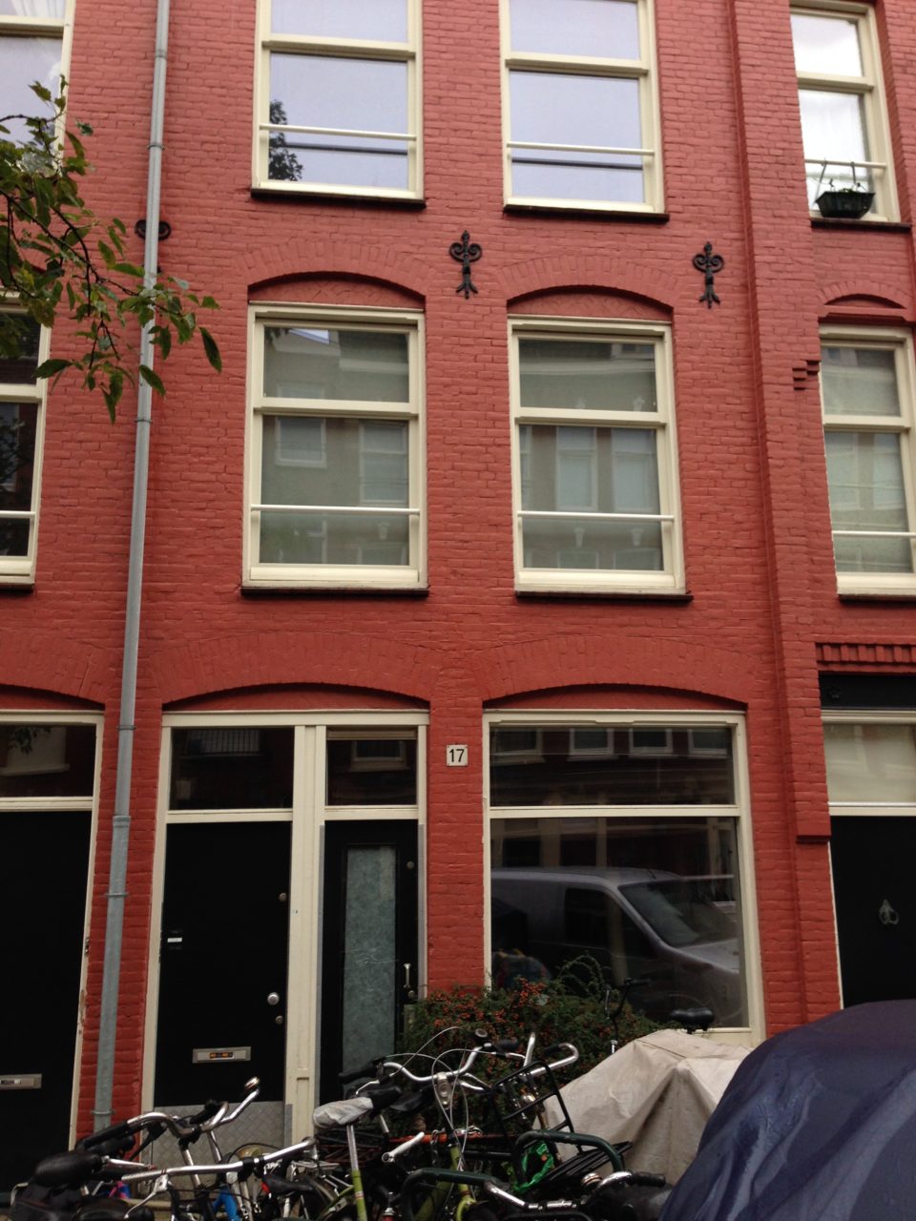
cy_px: 610
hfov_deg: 42.9
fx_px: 1164
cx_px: 458
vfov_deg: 55.4
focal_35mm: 33
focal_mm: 4.12
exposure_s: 1/60
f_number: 2.4
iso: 64
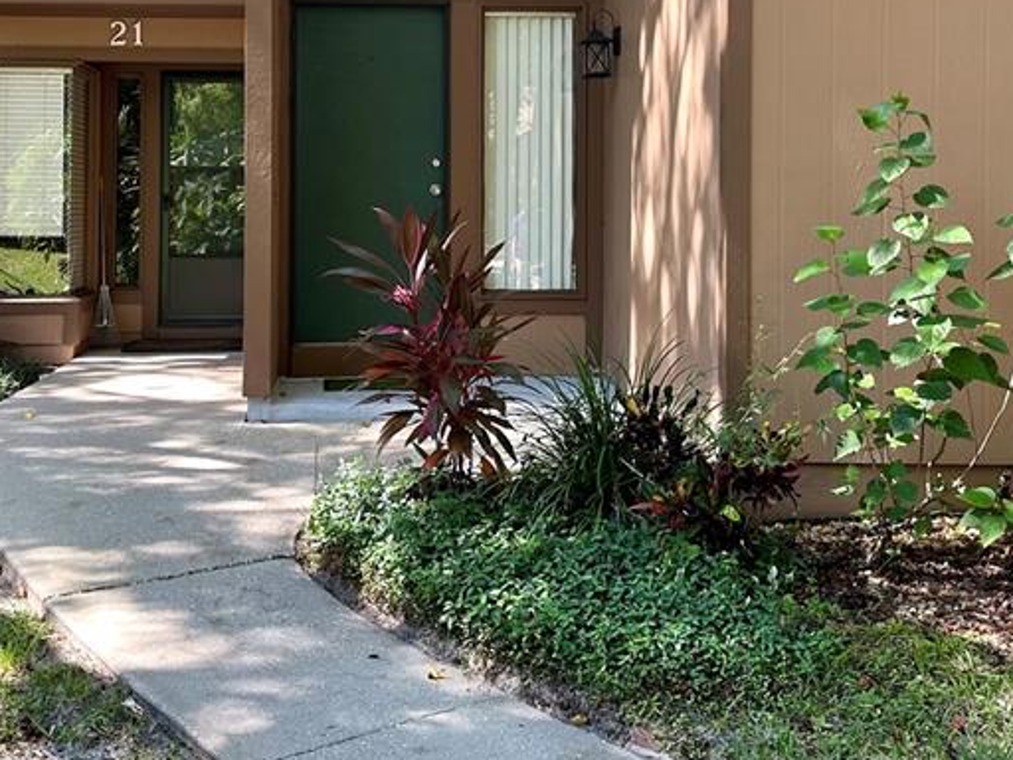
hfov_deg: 39.6
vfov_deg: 29.7
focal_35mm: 48
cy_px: 166
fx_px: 1405
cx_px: 437
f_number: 1.78
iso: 64
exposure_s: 1/200
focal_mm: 6.86
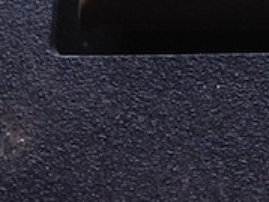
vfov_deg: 7.0
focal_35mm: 200
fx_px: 1553
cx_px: 446
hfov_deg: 9.5
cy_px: -282
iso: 80
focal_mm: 4.28
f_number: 2.4
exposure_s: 1/60
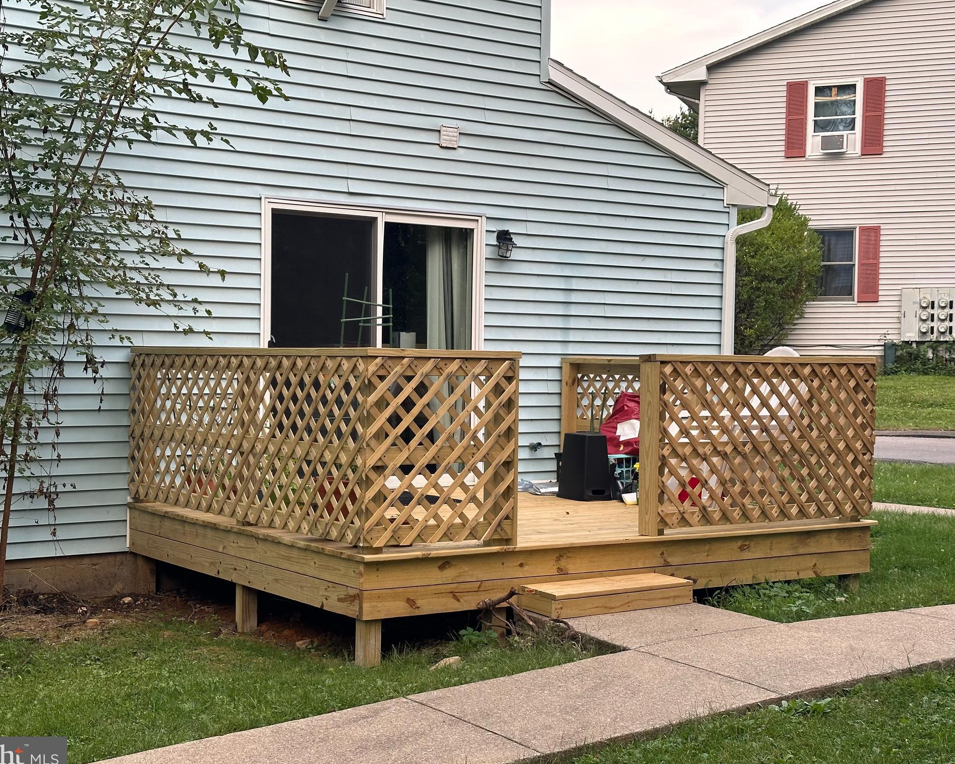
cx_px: 460
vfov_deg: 29.7
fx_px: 1442
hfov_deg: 36.6
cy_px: 388
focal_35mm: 51
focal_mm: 6.86
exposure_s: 1/302
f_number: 1.78
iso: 64
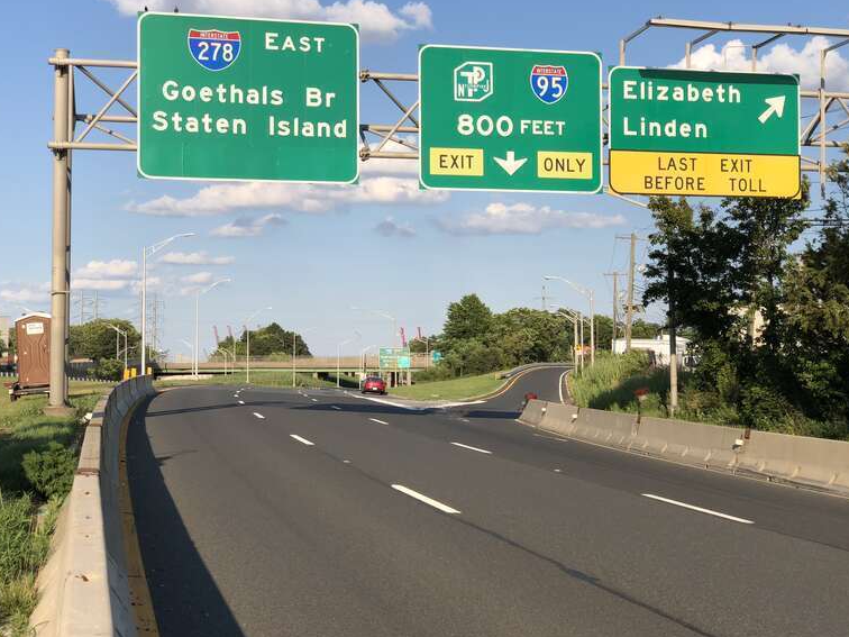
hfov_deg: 34.9
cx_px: 433
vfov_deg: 26.6
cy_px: 313
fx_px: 1349
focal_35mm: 55
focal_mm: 6
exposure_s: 1/1033
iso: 16
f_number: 2.4
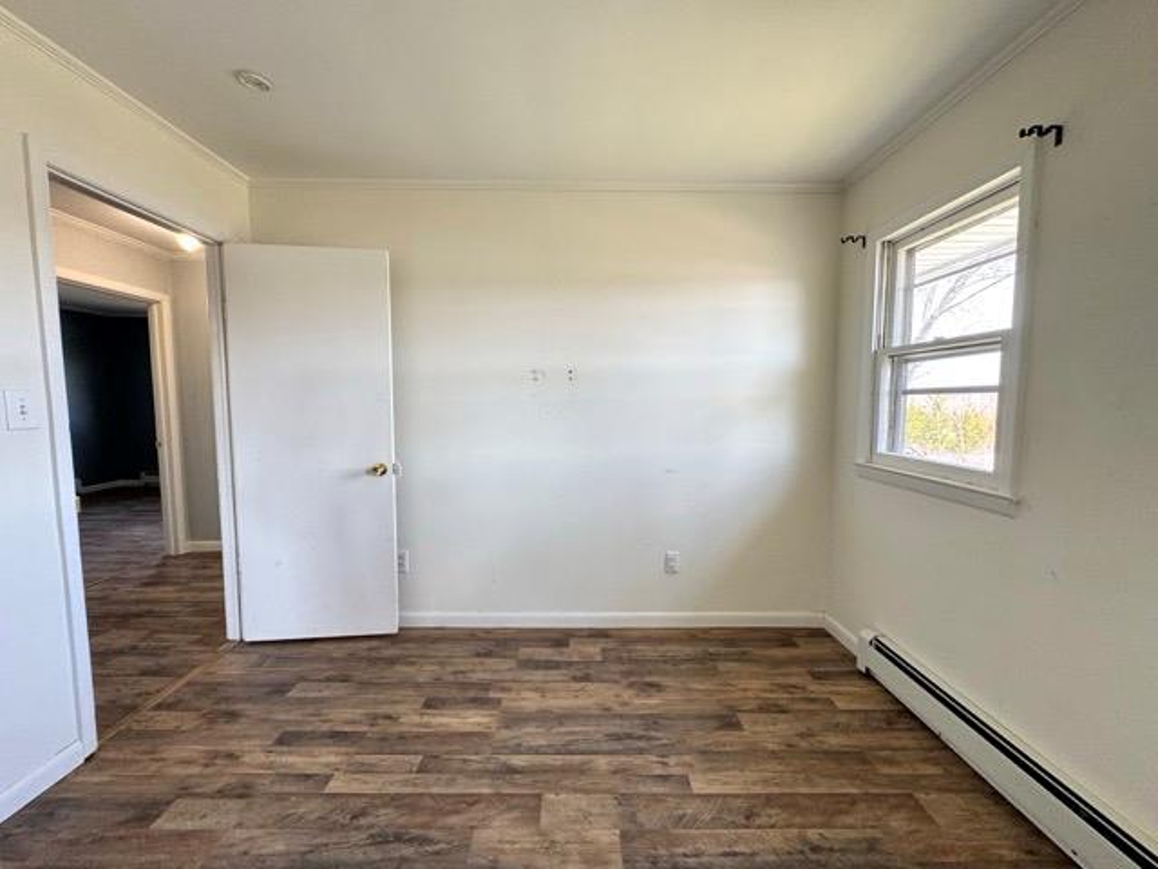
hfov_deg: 102.1
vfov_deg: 85.7
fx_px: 468
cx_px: 579
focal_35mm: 14
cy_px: 434
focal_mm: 2.22
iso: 125
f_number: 2.2
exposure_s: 1/99
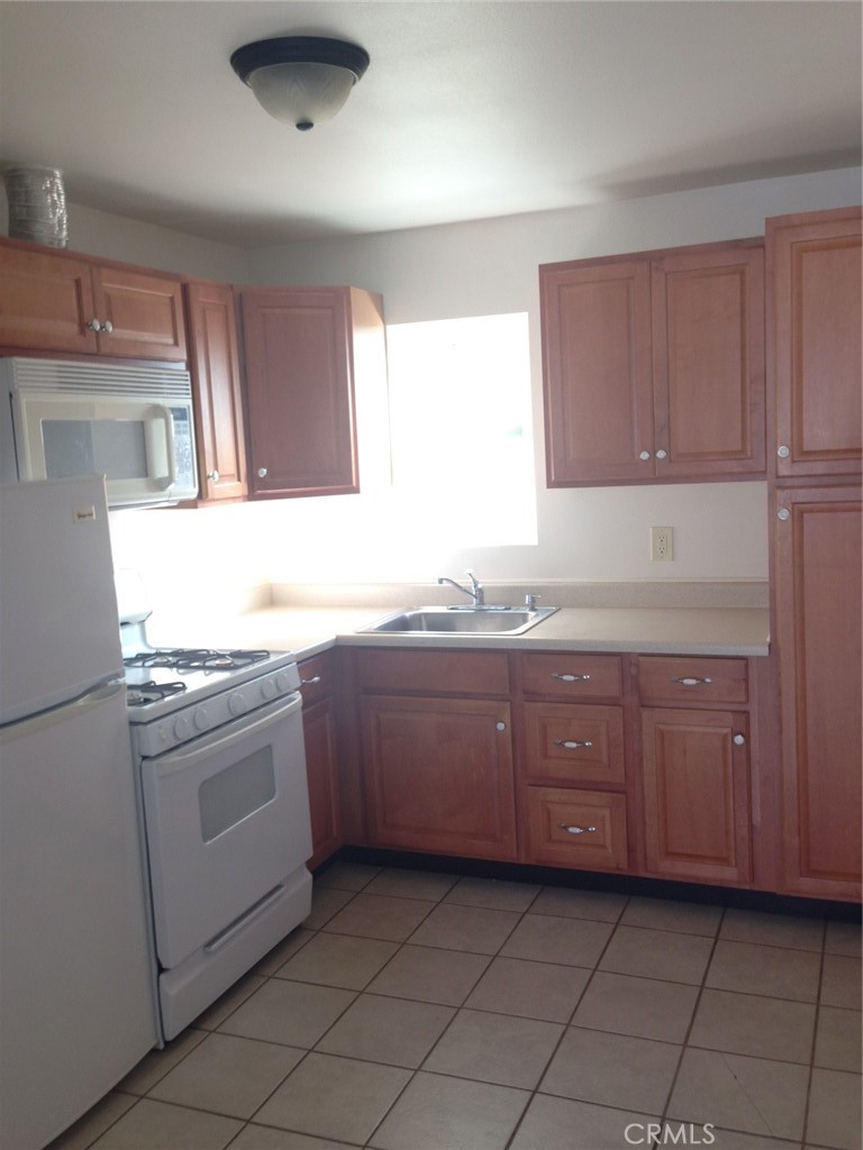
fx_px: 1097
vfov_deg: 55.4
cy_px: 575
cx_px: 432
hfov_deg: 42.9
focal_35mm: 33
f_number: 2.4
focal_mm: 4.12
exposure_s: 1/24
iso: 50
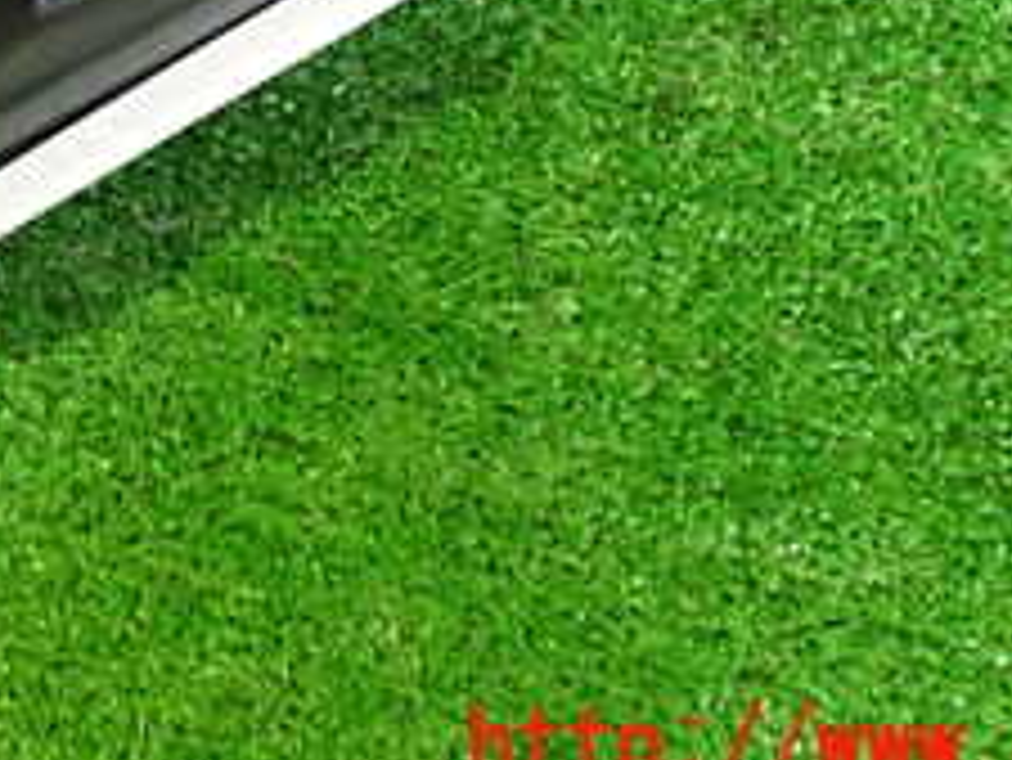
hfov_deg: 23.8
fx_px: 2340
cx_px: 135
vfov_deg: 17.4
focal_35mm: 80
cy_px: -207
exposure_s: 1/25
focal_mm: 5.4
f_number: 2.3
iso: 800
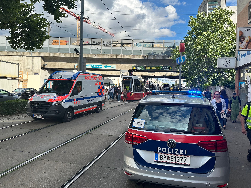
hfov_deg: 67.3
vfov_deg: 53.0
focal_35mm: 26
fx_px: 189
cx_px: 128
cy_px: 87
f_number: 1.78
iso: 80
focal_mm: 6.86
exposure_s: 1/2809
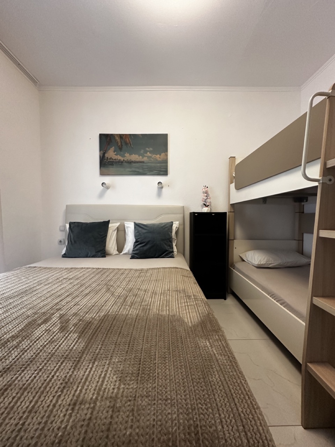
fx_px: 181
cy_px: 224
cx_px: 168
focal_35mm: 14
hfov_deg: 85.7
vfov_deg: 102.1
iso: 320
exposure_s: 1/93
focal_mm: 2.22
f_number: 2.2
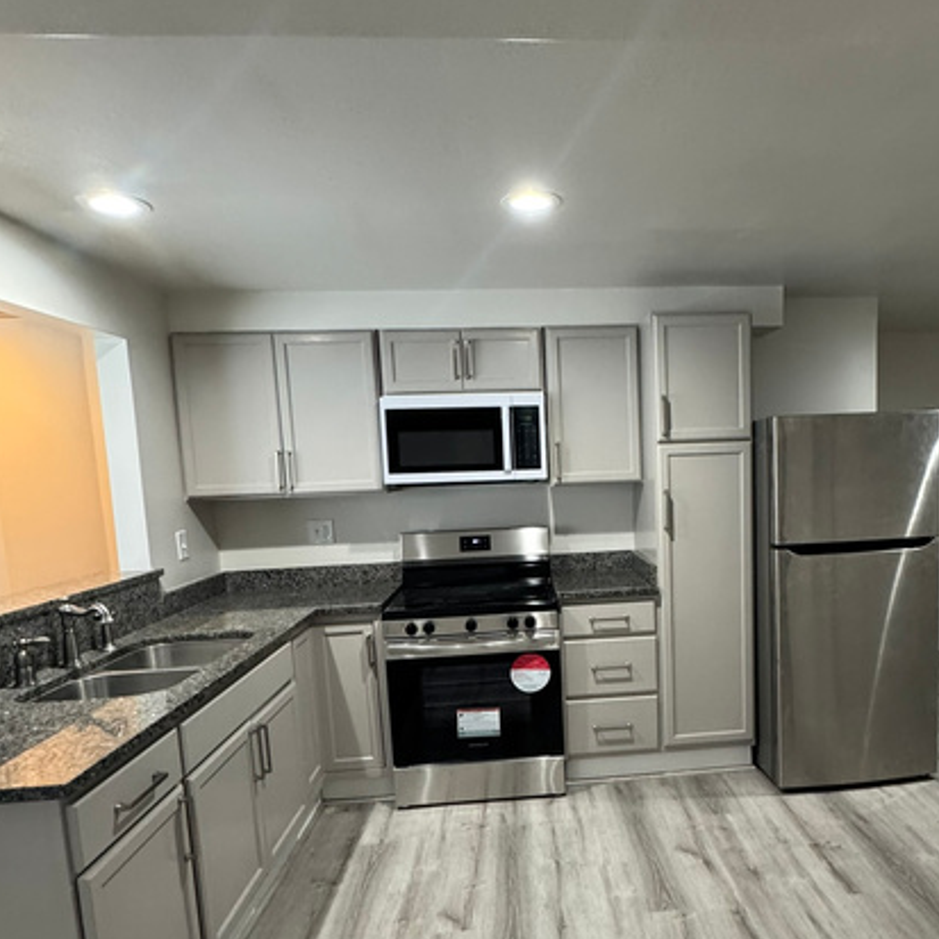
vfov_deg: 66.8
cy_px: 550
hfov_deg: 66.3
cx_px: 587
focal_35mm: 23
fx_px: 706
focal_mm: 2.22
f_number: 2.2
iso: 400
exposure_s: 1/60
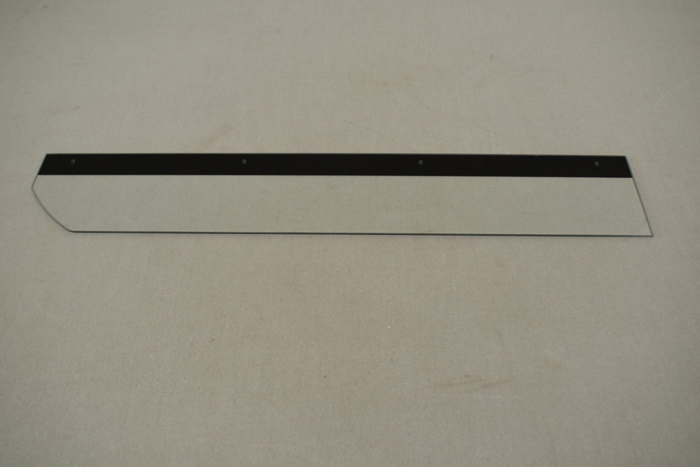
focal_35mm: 34
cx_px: 350
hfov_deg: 55.1
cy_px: 234
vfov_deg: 38.4
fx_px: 671
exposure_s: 1/125
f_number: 5.6
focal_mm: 23
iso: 360
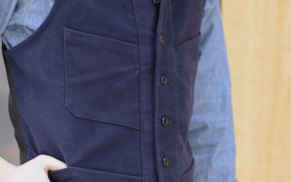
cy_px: 121
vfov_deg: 6.2
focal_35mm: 212
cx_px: 109
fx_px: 1680
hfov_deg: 9.9
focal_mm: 85
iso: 200
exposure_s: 1/50
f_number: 2.8
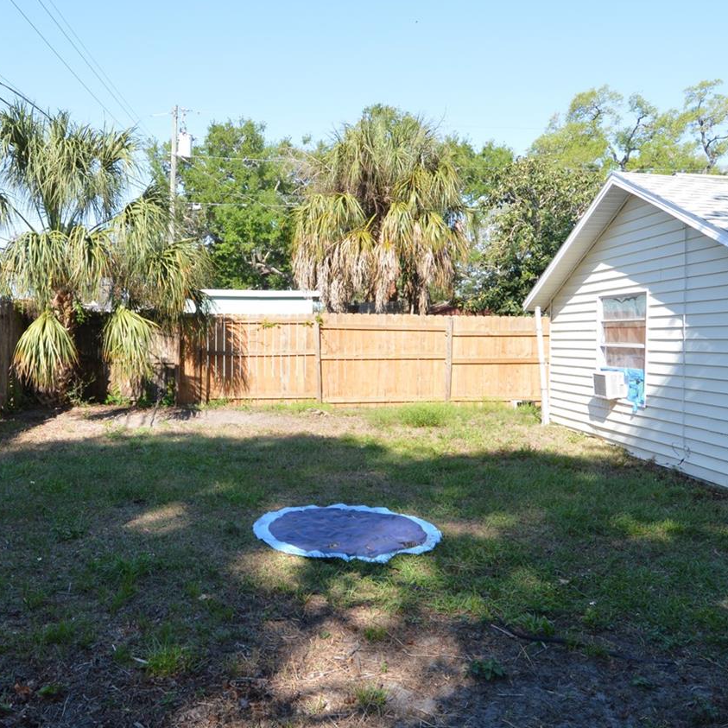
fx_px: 690
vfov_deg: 55.6
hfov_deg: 54.9
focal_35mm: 29
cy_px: 386
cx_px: 264
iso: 200
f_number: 9
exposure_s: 1/125
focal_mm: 12
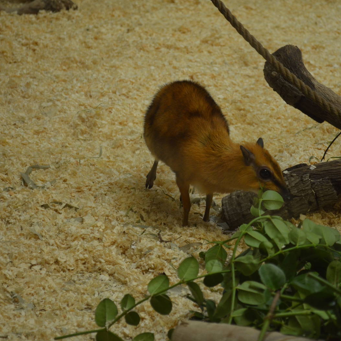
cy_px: 170
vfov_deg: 16.3
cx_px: 186
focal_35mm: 107
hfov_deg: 16.3
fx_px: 1189
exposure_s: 1/50
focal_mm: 55
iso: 800
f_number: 5.6
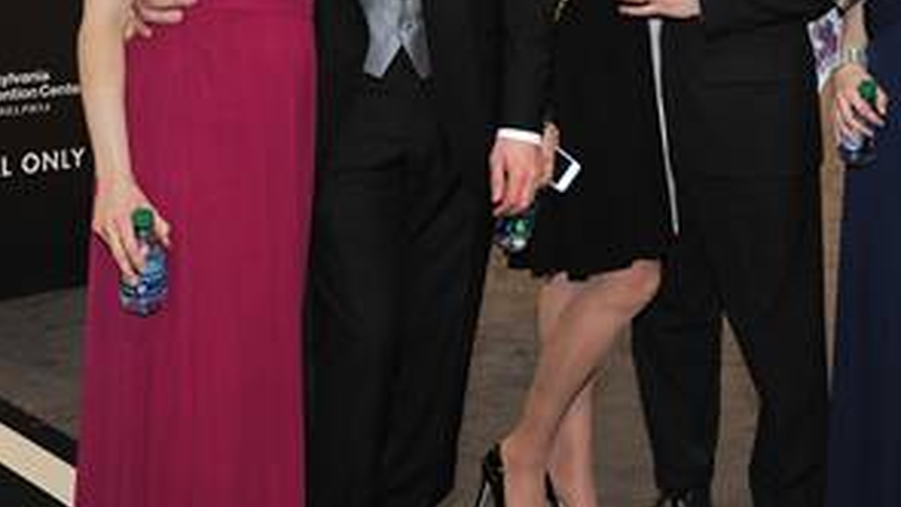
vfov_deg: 15.2
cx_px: 593
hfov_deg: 27.0
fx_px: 1864
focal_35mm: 78
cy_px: -3
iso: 1250
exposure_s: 1/80
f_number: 8
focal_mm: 40
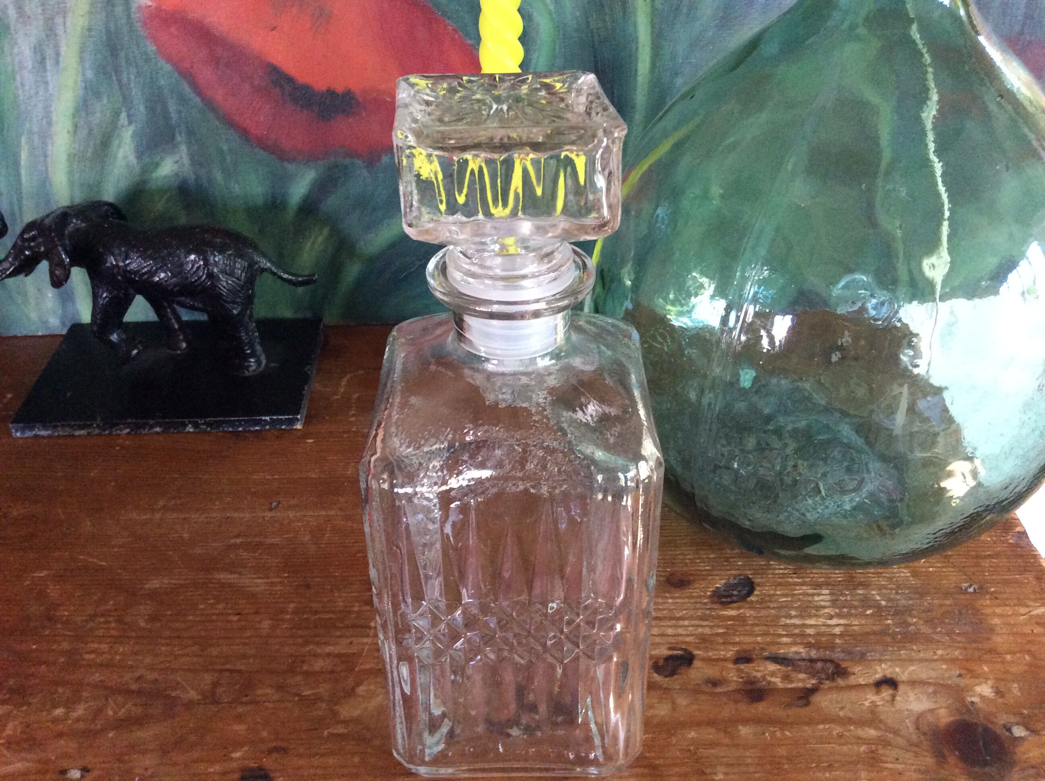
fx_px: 965
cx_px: 522
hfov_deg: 56.9
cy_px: 390
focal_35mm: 32
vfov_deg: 44.1
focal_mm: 3.3
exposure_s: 1/17
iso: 250
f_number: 2.4
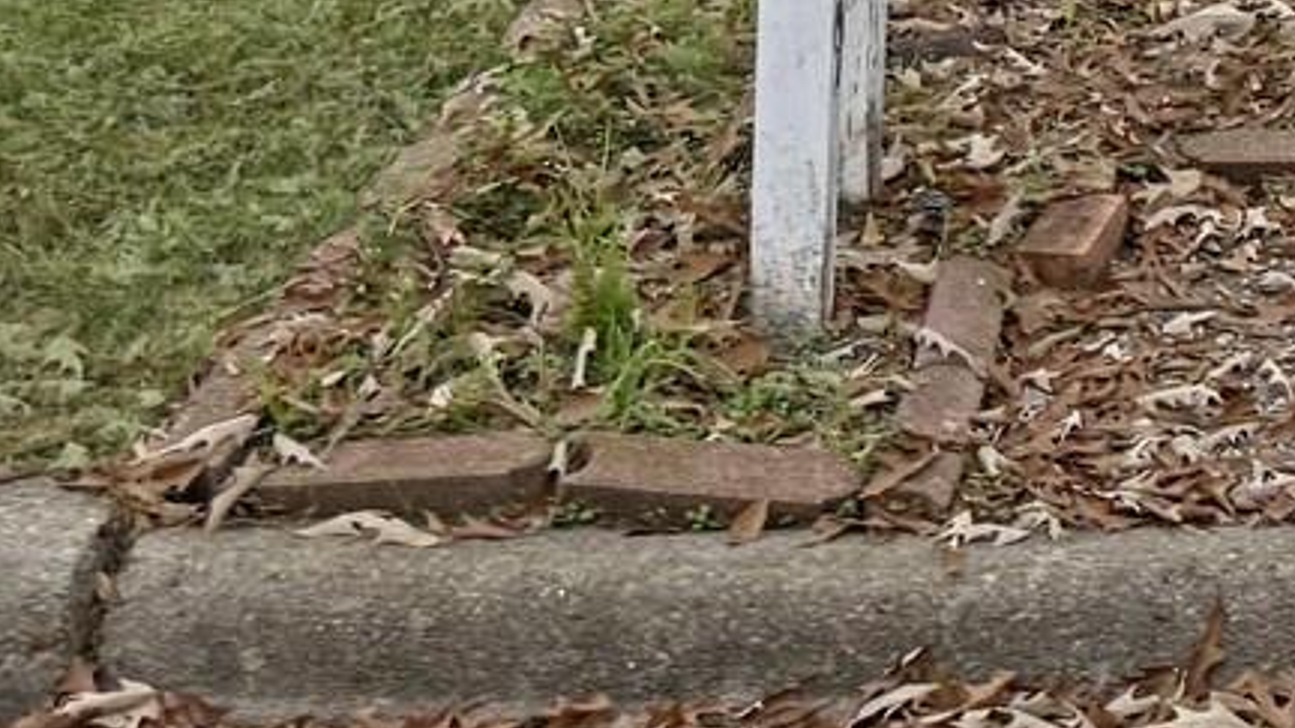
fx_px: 4258
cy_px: -1321
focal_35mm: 124
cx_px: 2083
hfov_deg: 15.6
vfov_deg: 8.5
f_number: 1.78
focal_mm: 6.76
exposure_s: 1/979
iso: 100
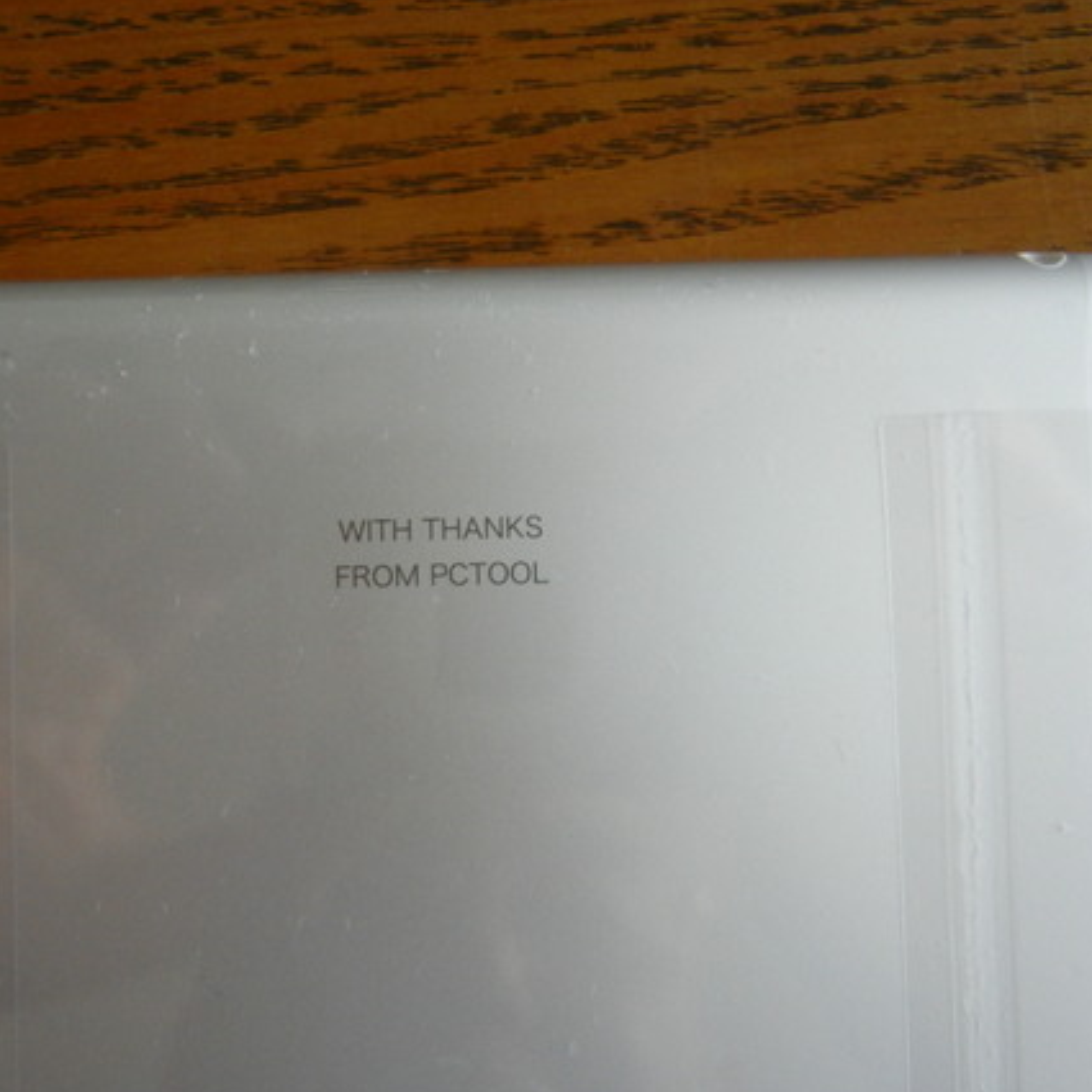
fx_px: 1463
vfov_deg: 40.9
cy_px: 554
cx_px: 455
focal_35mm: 41
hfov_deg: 40.8
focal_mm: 6.2
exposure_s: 1/15.5
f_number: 3.6
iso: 400
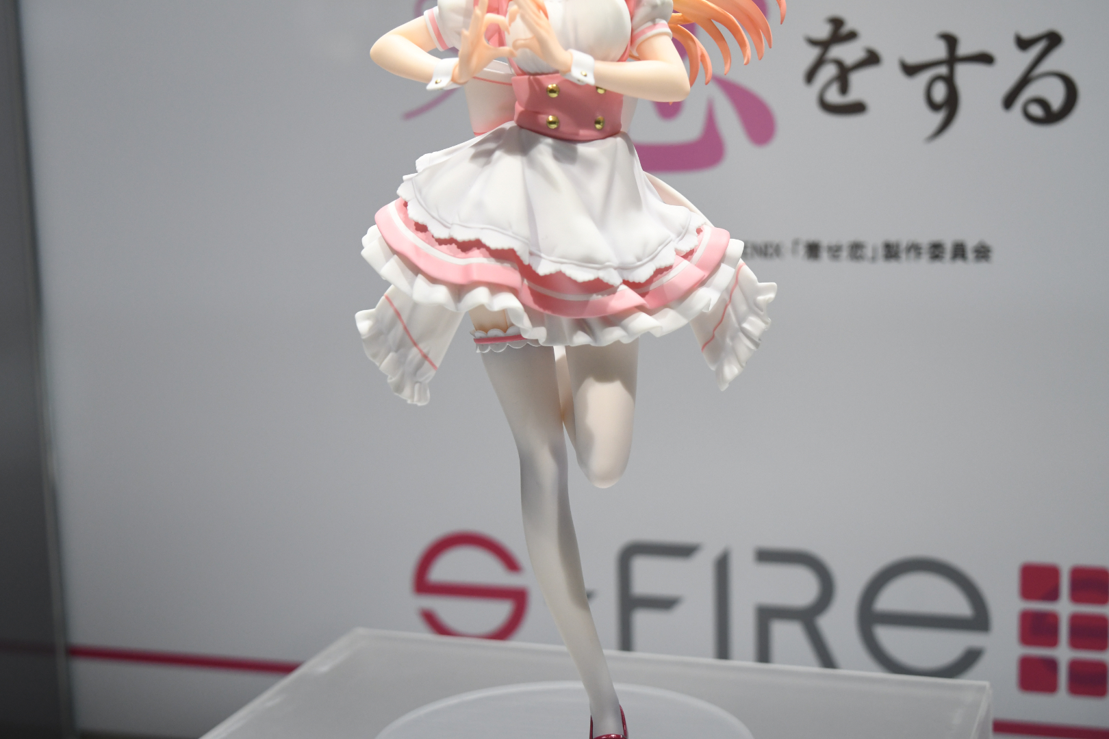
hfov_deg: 33.4
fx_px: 1848
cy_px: 370
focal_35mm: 60
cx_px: 554
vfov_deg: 22.6
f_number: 6.3
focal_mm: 40
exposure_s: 1/1000
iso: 1000
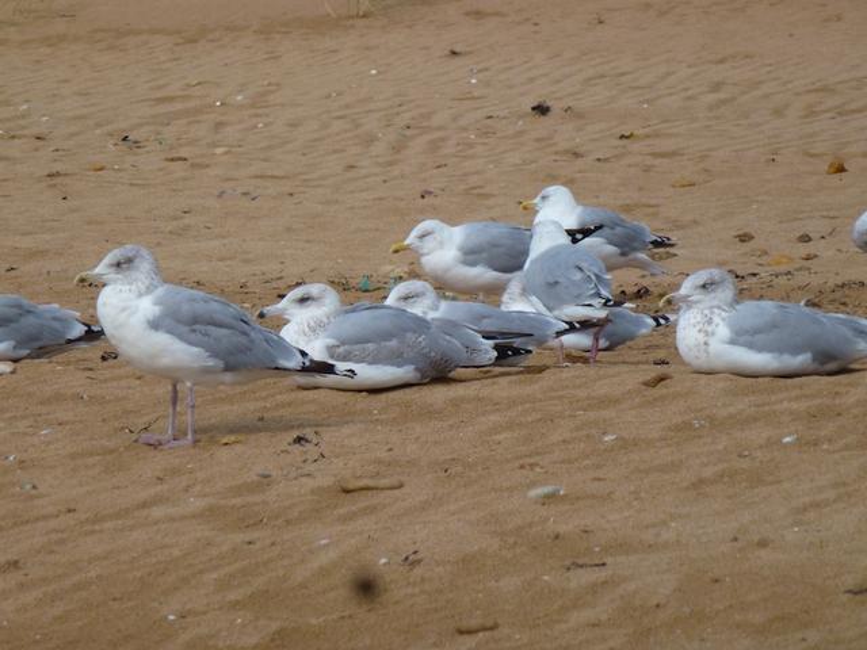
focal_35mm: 274
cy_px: 325
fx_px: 6863
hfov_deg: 7.2
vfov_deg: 5.4
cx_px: 434
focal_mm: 44.5
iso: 100
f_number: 5.6
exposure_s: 1/800
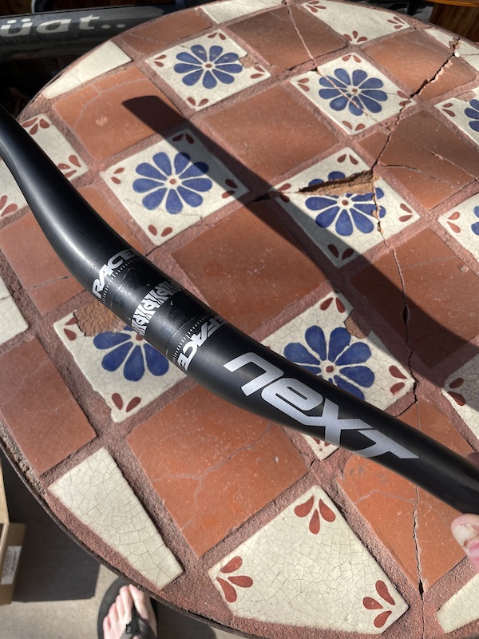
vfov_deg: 67.3
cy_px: 320
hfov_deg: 53.1
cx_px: 240
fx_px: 480
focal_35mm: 26
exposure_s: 1/1531
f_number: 1.6
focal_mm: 4.2
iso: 32
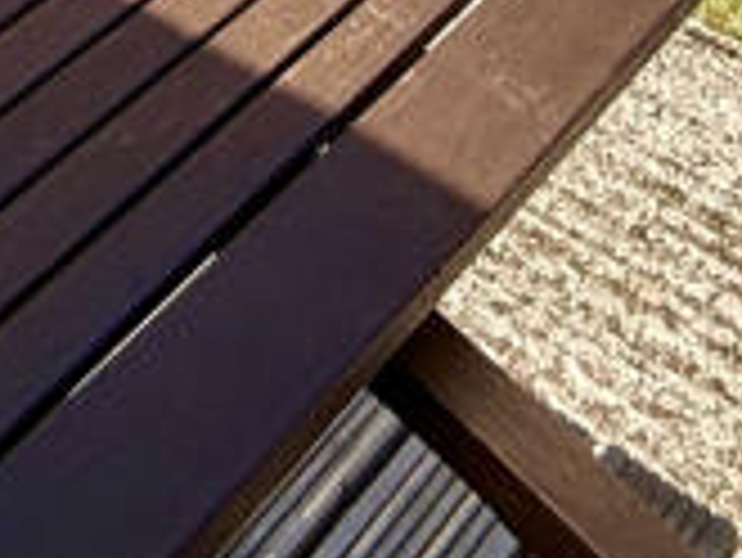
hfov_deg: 22.1
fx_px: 1866
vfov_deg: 11.1
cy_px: -1102
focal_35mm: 87
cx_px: 126
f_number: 2.2
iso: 50
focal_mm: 2.22
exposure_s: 1/1211
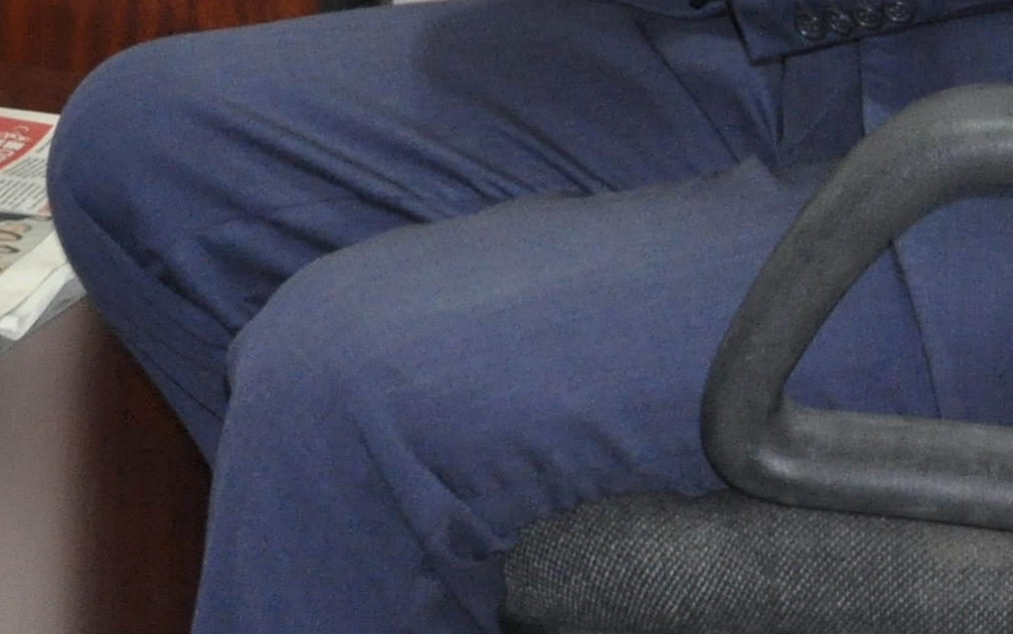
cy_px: -656
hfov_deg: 9.8
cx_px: -548
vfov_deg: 6.1
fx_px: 5744
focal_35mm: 208
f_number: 4.5
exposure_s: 1/60
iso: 1250
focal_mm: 32
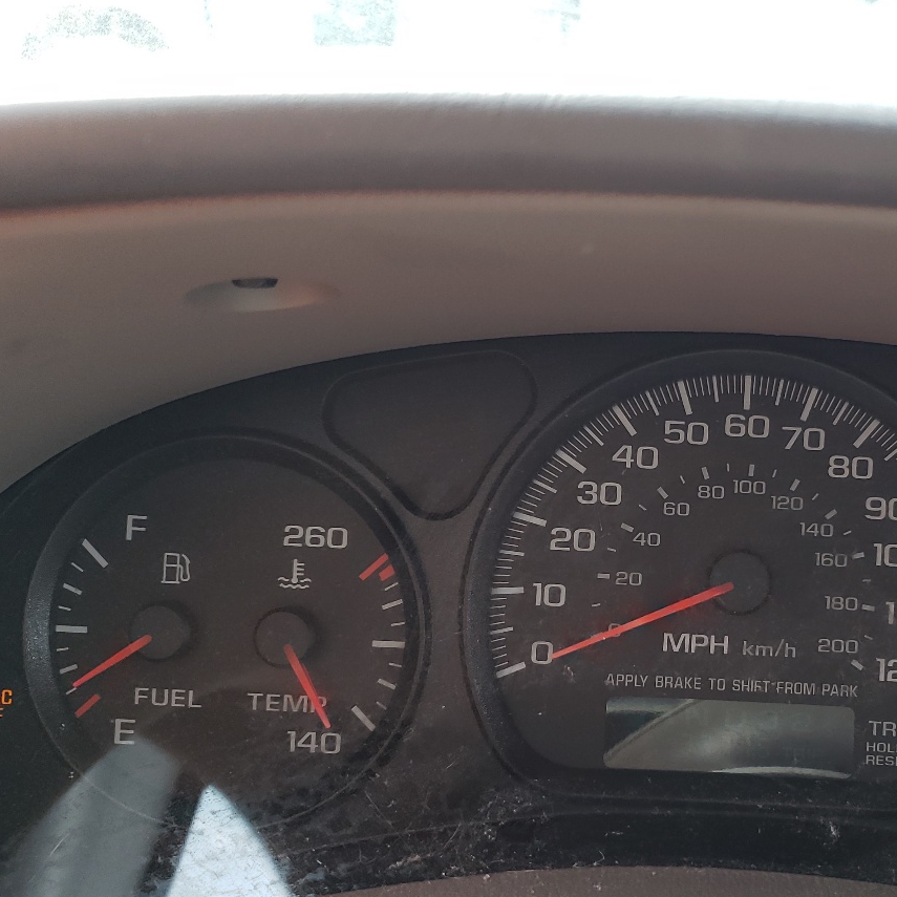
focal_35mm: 43
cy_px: 569
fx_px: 1261
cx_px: 745
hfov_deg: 37.5
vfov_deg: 38.9
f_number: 1.5
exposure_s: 1/120
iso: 59
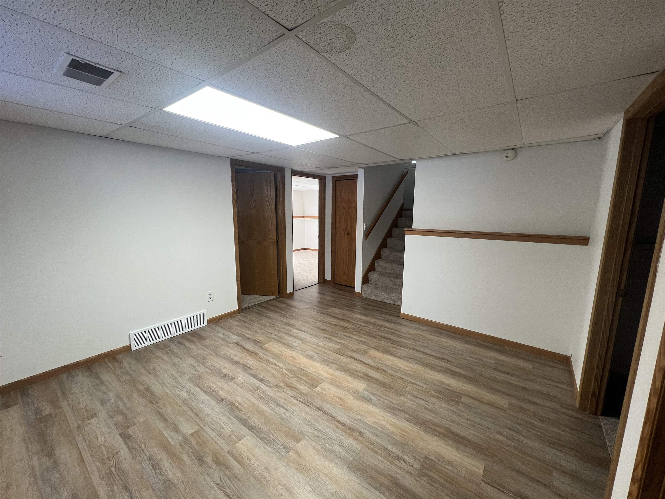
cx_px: 332
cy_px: 250
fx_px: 250
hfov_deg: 106.2
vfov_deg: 89.9
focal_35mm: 13
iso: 200
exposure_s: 1/120
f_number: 1.8
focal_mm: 1.57
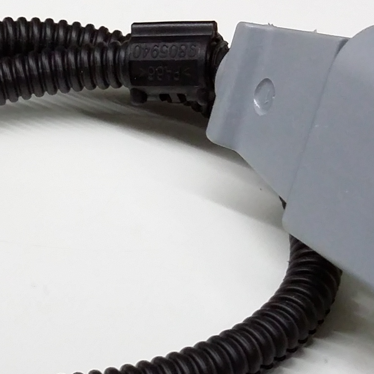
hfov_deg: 18.7
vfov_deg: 19.0
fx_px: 1112
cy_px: 269
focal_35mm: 91
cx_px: 27
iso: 160
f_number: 2.4
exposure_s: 1/15
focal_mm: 3.4
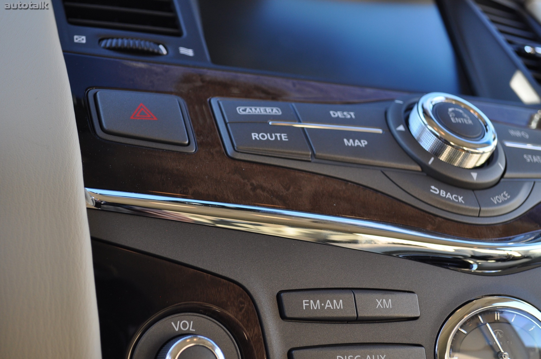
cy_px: 180
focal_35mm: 51
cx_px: 270
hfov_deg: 38.9
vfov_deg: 26.4
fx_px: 766
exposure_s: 1/125
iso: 400
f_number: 5.6
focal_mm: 34
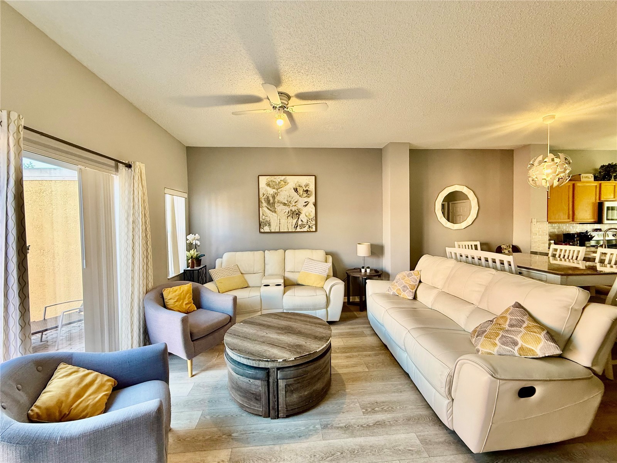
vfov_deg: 85.7
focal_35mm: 14
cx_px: 308
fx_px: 250
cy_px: 232
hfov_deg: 102.1
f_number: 2.2
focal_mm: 2.22
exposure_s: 1/102
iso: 200
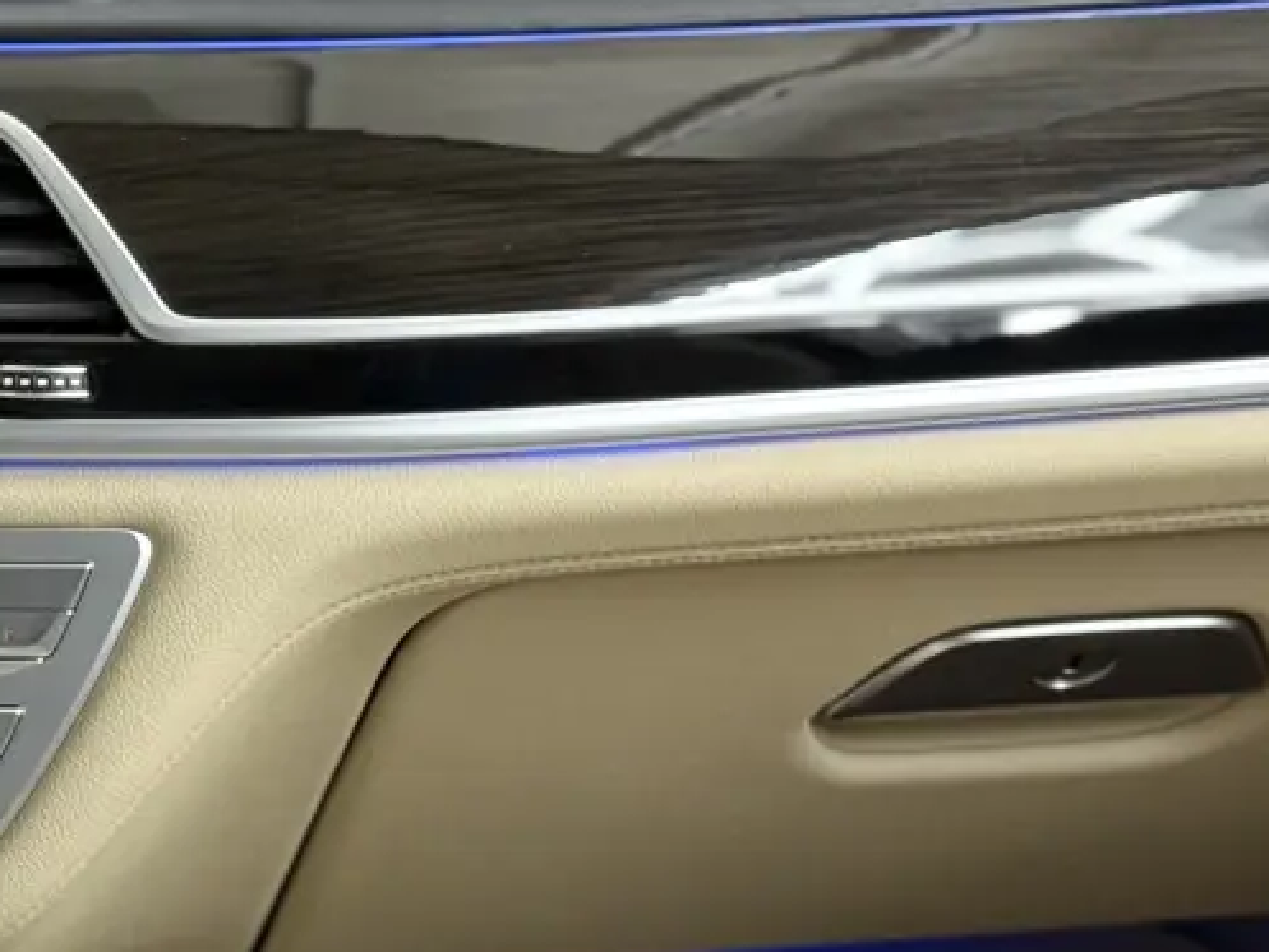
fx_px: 5097
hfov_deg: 13.5
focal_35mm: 139
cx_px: -557
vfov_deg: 10.7
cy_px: 431
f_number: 1.78
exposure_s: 1/50
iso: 200
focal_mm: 6.76
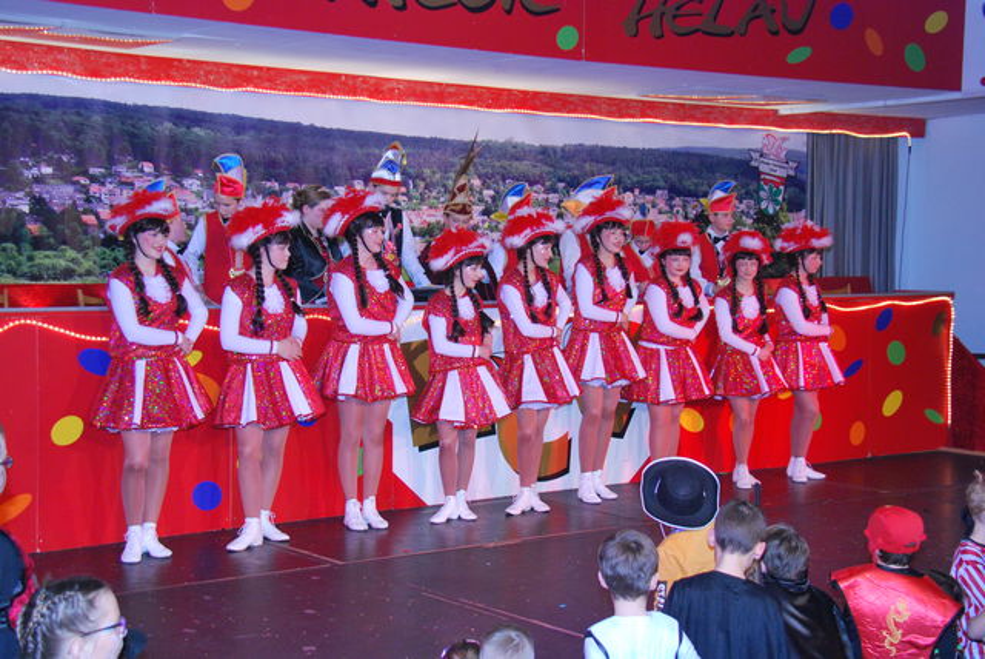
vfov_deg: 22.7
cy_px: 330
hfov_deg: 33.4
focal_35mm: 60
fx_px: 1643
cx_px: 492
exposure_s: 1/60
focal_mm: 40
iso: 1000
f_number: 5
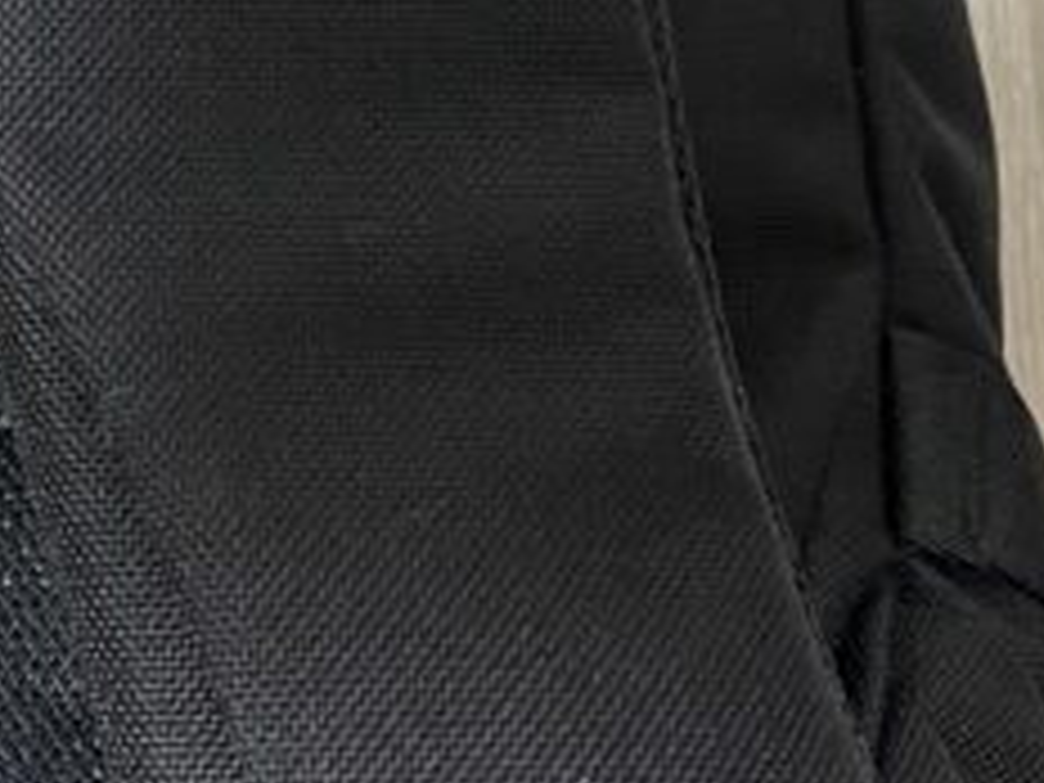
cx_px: -324
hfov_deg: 16.2
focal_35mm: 115
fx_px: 3468
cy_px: 135
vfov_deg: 12.8
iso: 320
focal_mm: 5.1
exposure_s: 1/50
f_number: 1.6
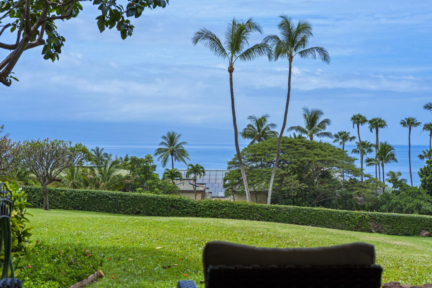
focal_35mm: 85
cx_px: 216
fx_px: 1020
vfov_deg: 16.1
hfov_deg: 23.9
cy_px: 144
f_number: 10
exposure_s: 1/320
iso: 100
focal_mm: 85
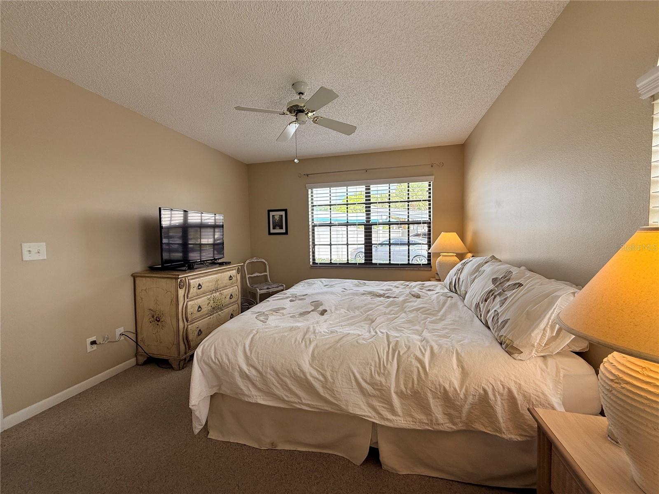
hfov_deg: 102.1
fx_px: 267
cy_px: 247
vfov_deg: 85.7
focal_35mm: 14
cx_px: 330
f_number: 2.2
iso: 64
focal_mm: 2.22
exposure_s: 1/164
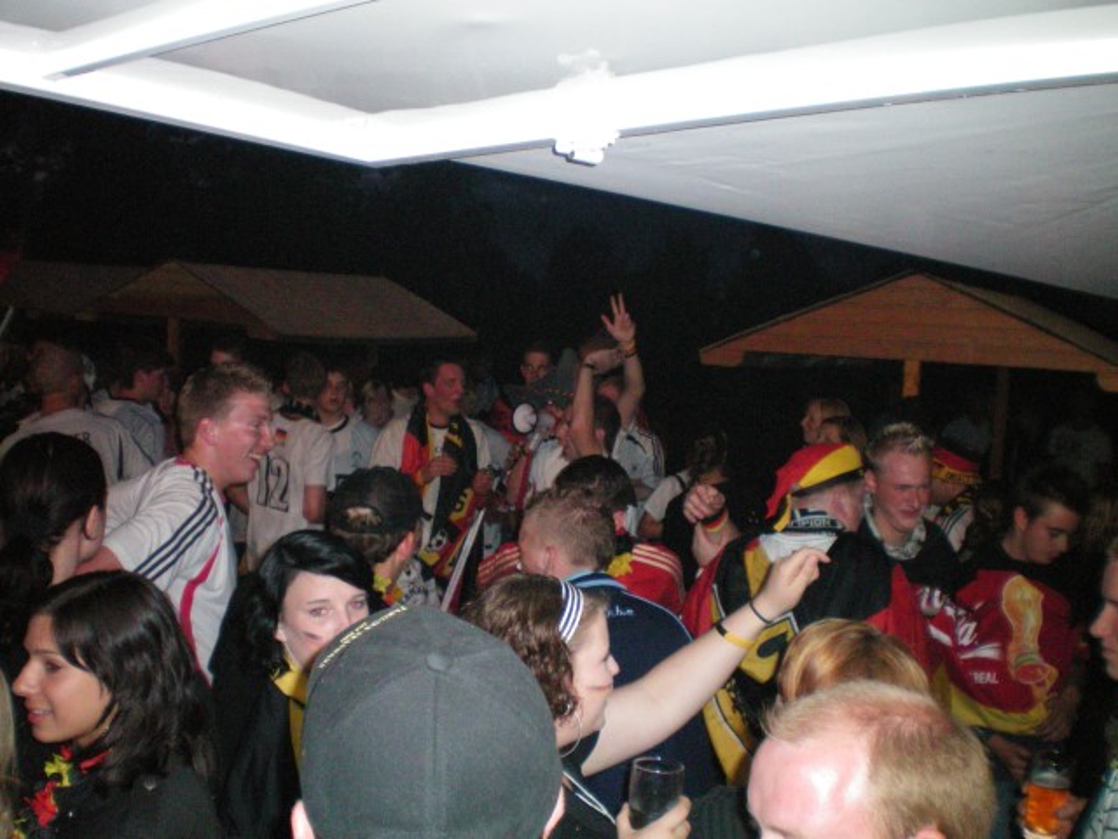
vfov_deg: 37.7
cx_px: 559
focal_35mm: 38
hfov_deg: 49.0
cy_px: 420
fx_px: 1227
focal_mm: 6.3
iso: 400
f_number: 3.1
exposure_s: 1/60
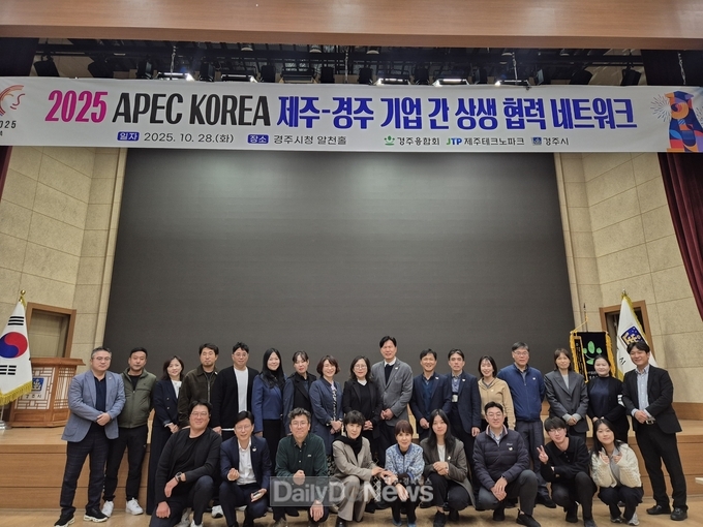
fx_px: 467
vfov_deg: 58.9
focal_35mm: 23
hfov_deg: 73.9
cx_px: 352
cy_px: 264
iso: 500
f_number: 1.8
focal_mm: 5.4
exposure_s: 1/120
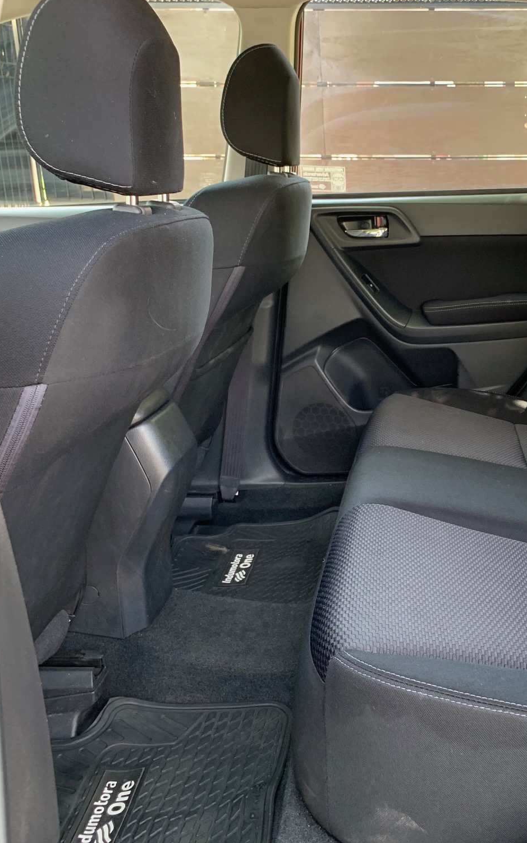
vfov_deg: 52.7
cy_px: 419
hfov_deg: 32.6
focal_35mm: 37
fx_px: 850
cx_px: 479
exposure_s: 1/60
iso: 100
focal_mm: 4.25
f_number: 1.8
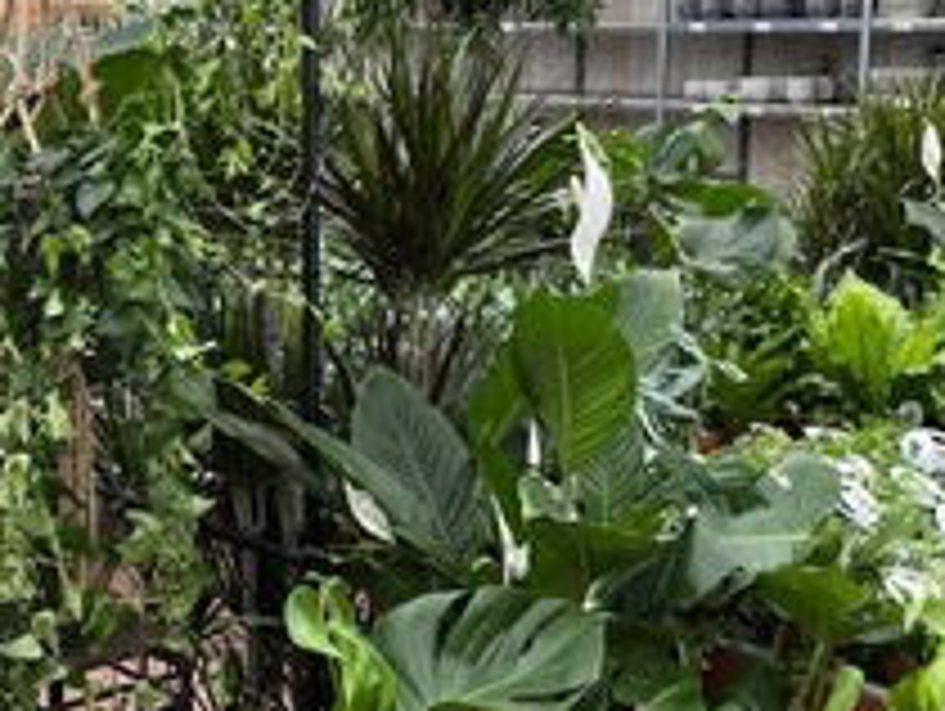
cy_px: 346
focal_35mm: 66
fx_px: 1804
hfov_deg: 28.9
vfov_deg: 22.3
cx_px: 227
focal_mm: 5.1
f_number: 1.6
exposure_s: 1/121
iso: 125
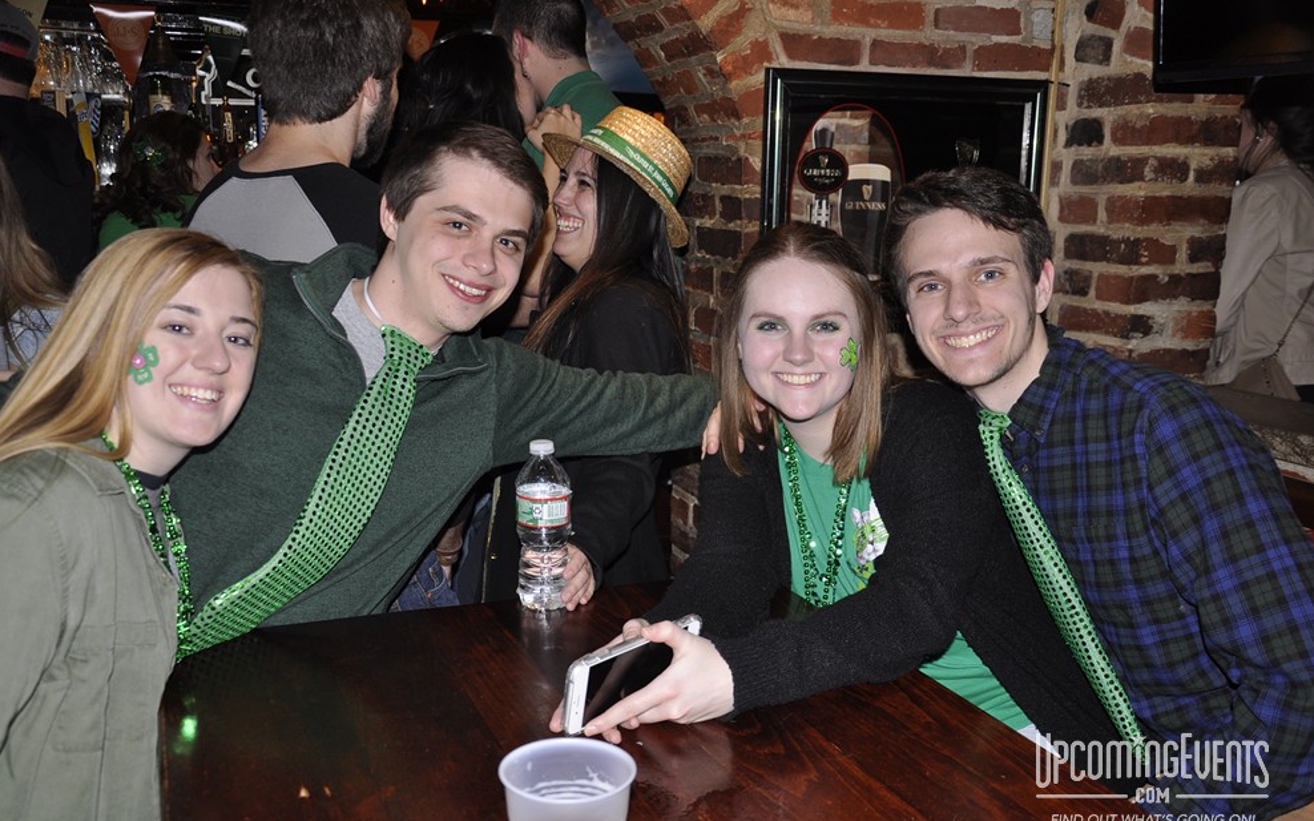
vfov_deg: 37.2
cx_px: 658
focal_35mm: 34
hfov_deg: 56.7
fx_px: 1217
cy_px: 438
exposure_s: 1/60
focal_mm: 22
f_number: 3.8
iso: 400
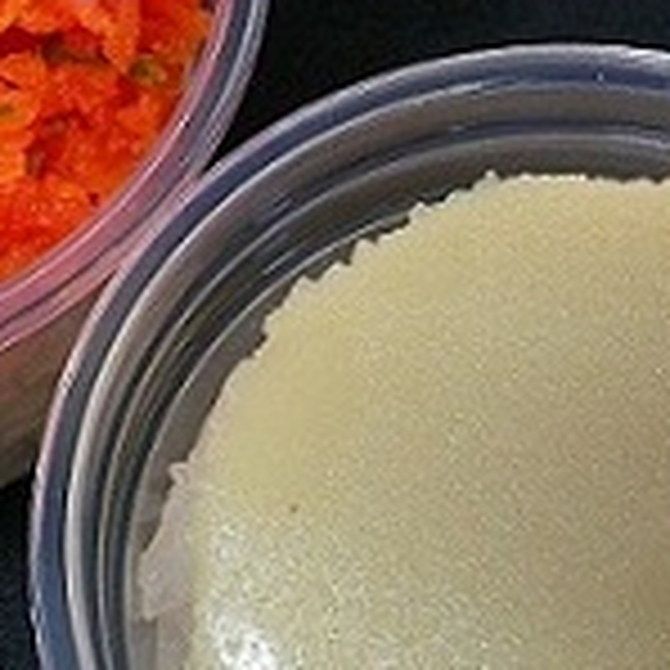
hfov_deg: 17.5
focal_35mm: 99
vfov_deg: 17.4
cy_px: 126
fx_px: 2168
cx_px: 184
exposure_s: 1/2
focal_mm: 6.3
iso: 134
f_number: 3.3
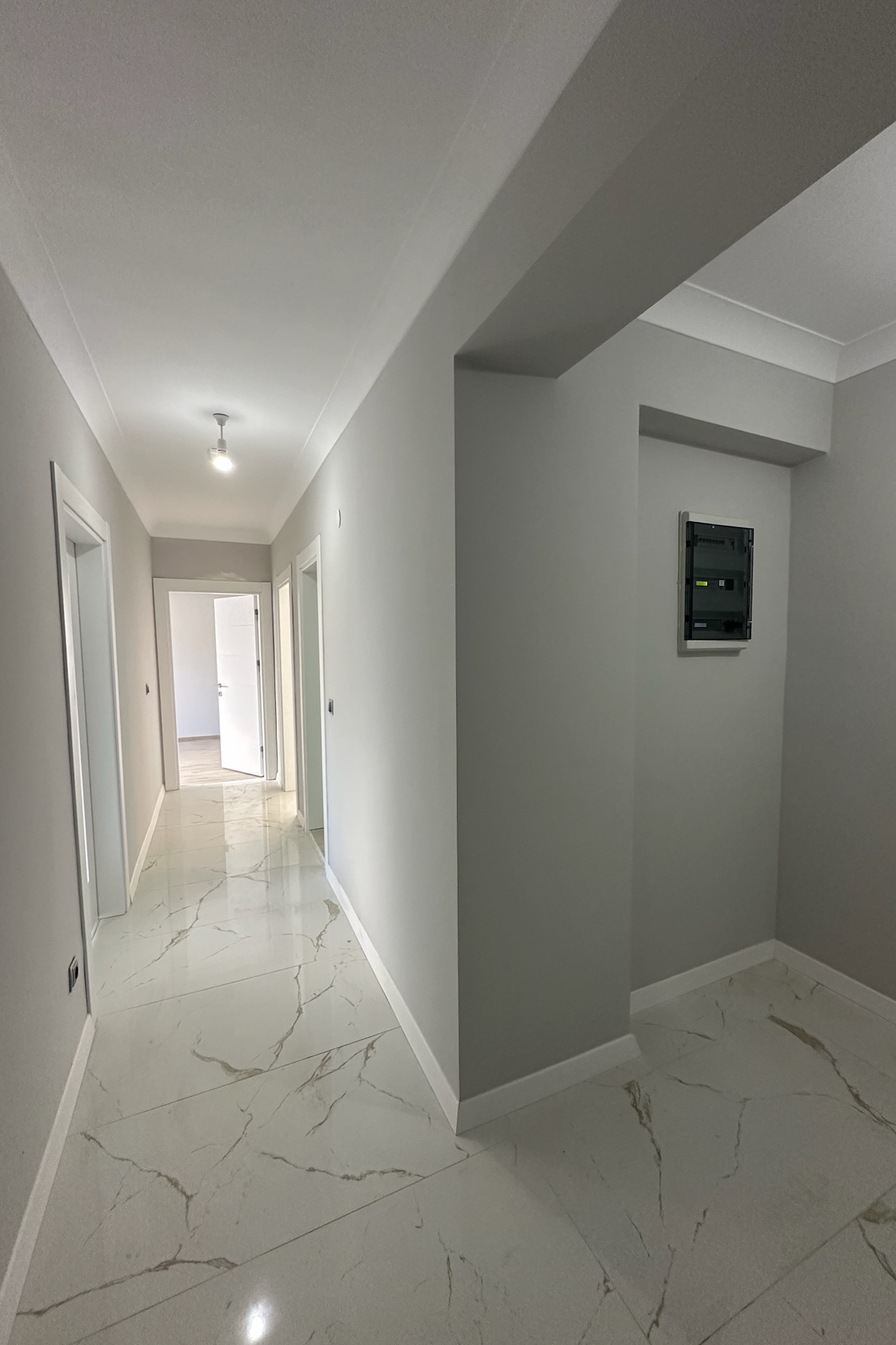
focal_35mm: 15
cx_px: 493
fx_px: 560
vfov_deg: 100.4
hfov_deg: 77.1
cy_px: 686
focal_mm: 2.22
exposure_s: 1/100
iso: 320
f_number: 2.2
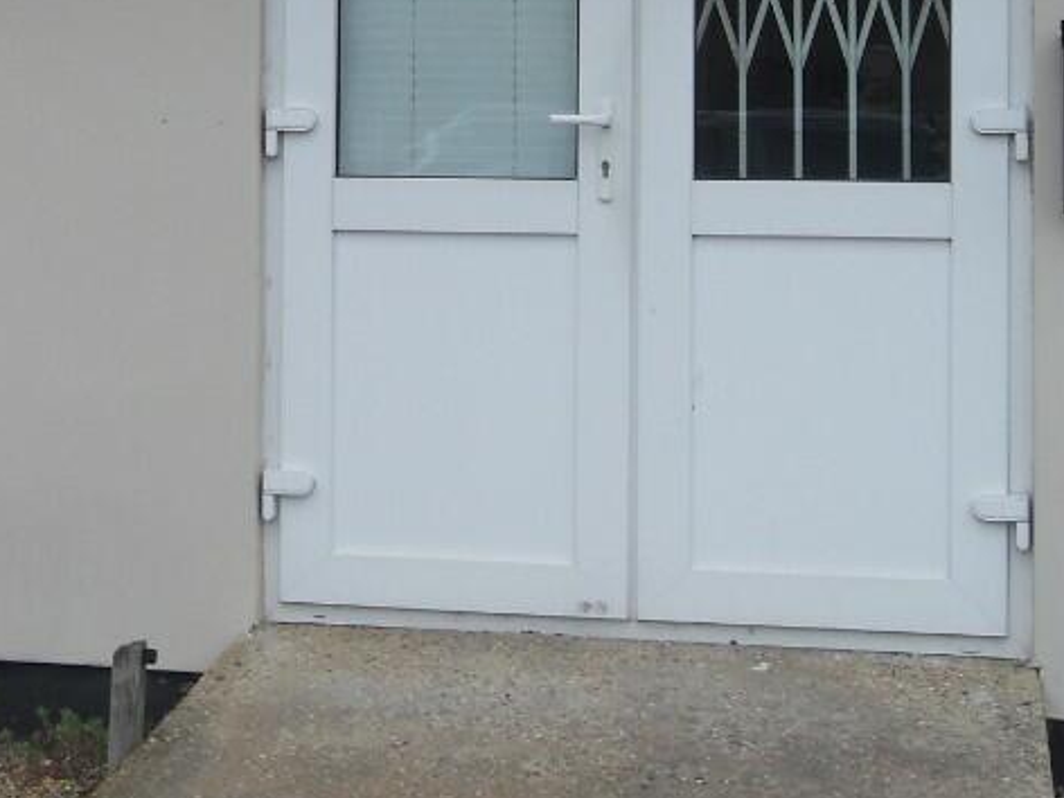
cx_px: 385
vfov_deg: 19.1
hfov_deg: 25.6
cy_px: 92
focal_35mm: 76
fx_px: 2336
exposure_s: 1/90
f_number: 3.5
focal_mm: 6.3
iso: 80
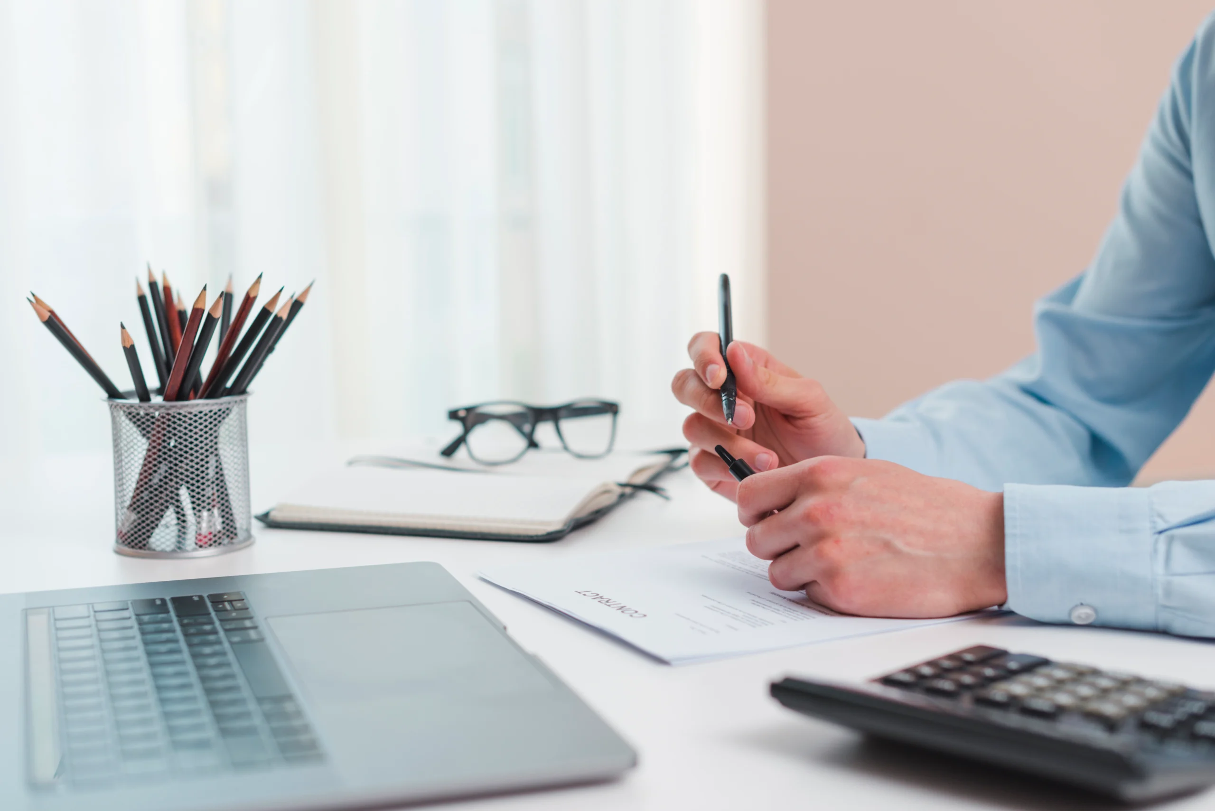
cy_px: 406
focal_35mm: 50
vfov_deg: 27.0
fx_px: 1688
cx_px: 608
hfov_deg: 39.6
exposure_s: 1/100
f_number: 3.2
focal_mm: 50
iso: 320
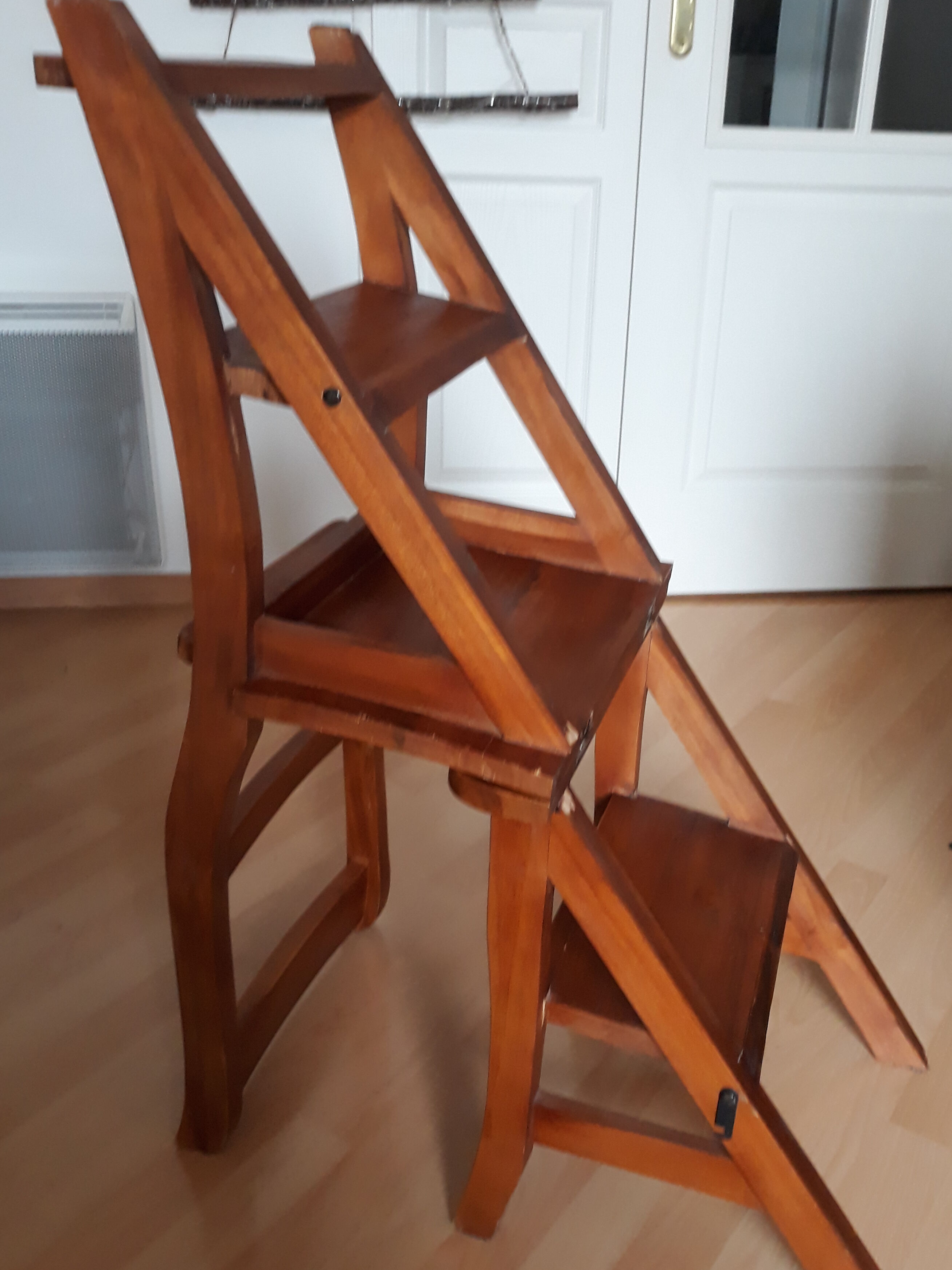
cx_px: 511
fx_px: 1173
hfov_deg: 44.1
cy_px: 685
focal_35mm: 32
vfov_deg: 56.7
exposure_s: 1/33
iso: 200
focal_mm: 3.71
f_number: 1.7
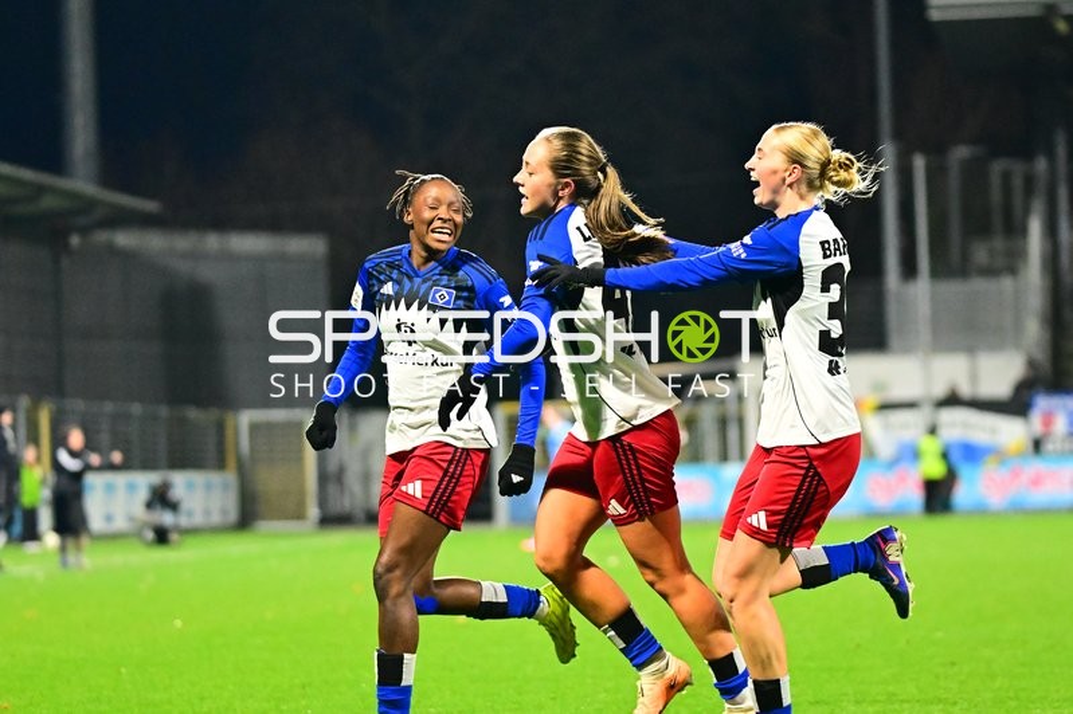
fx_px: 6018
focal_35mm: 202
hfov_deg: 10.2
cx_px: 536
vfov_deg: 6.8
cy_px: 357
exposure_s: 1/1250
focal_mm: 135
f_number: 2.8
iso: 6400
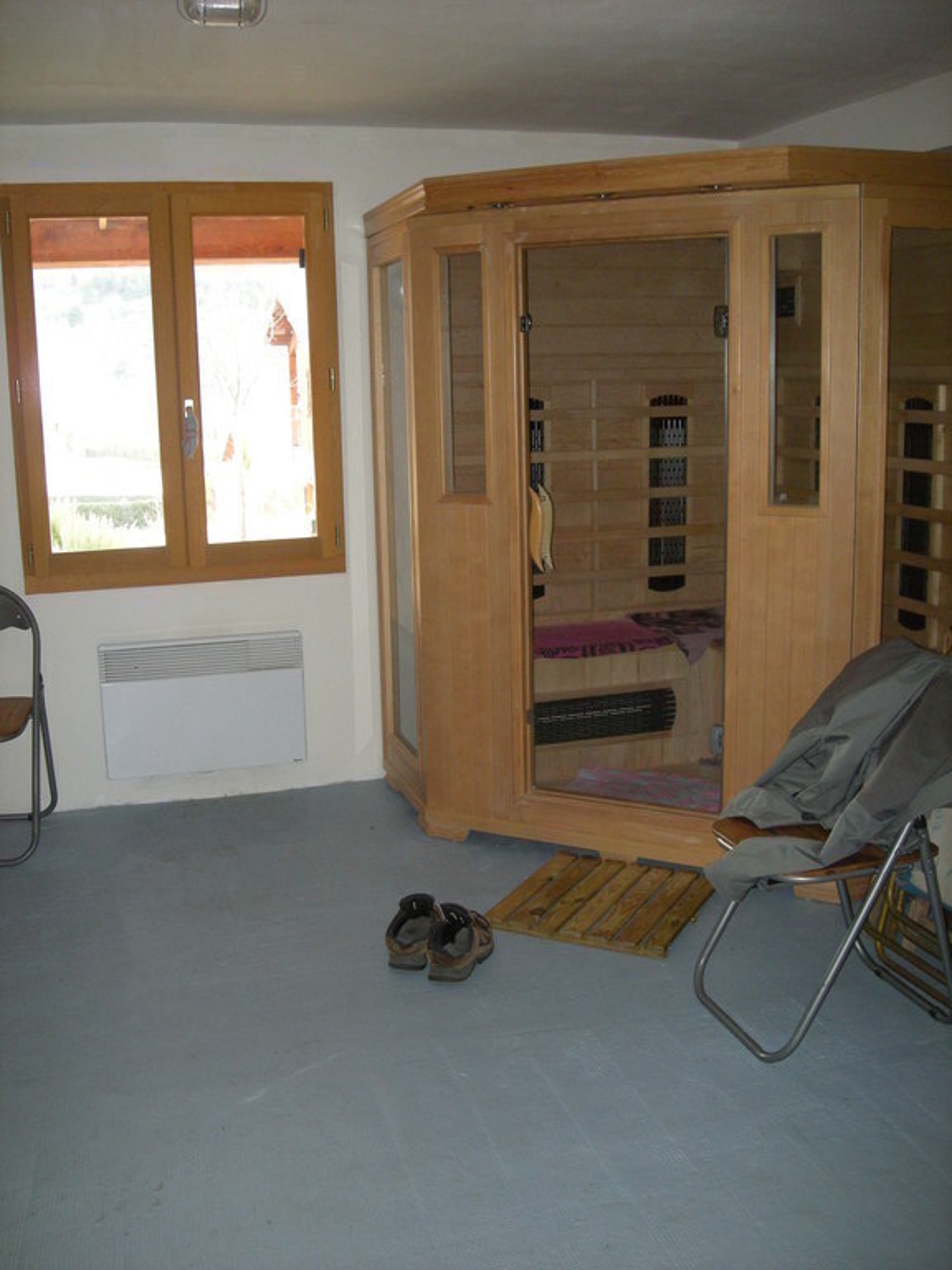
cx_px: 476
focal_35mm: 35
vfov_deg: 52.6
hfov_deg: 40.7
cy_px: 635
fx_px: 1283
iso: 182
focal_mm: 5.7
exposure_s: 1/60
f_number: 2.8
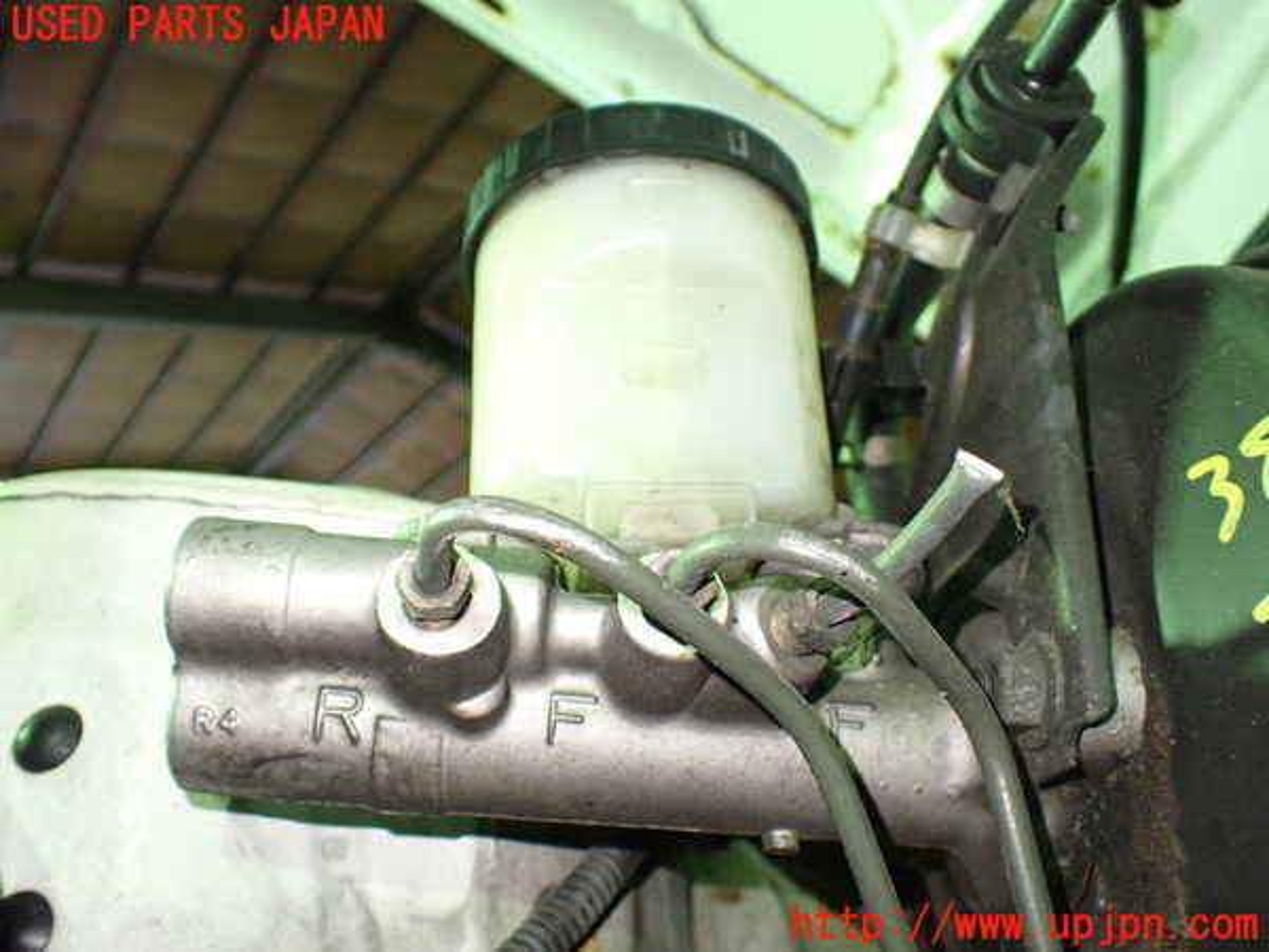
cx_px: 634
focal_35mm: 30
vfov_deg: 46.8
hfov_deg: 60.0
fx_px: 1100
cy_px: 476
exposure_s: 1/30
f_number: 2.3
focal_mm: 5.4
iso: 800
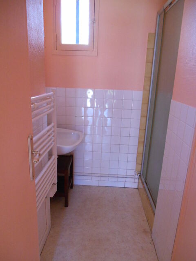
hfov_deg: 53.1
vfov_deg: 67.3
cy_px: 130
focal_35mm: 26
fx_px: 196
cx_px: 98
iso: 400
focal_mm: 4.7
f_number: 3.4
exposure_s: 1/30
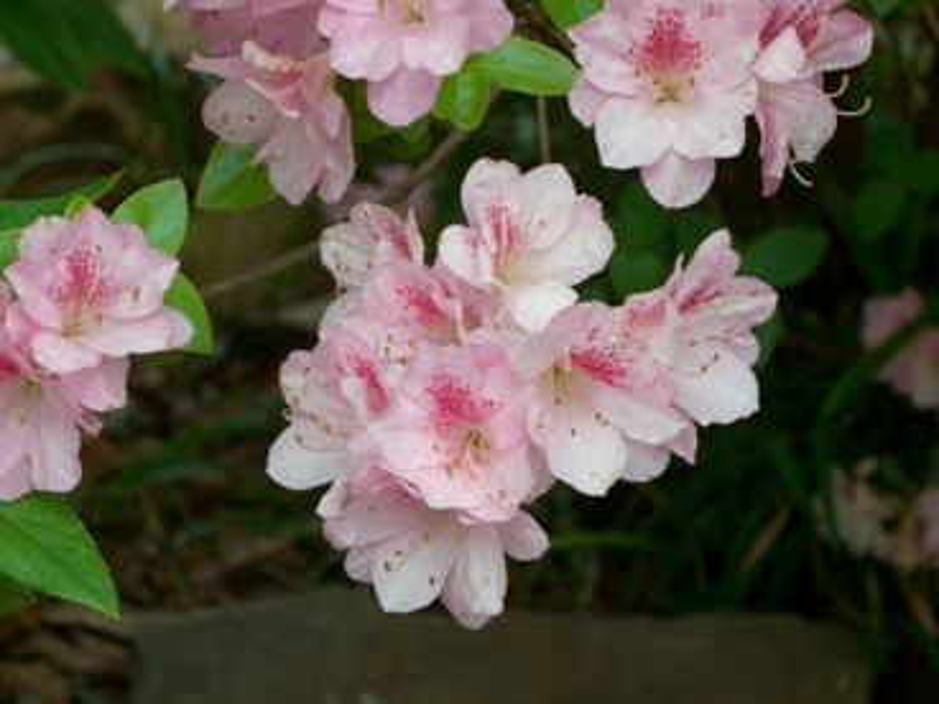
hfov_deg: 21.1
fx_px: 2523
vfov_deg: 15.9
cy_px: 352
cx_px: 470
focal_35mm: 93
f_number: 4.8
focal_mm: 19.4
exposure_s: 1/100
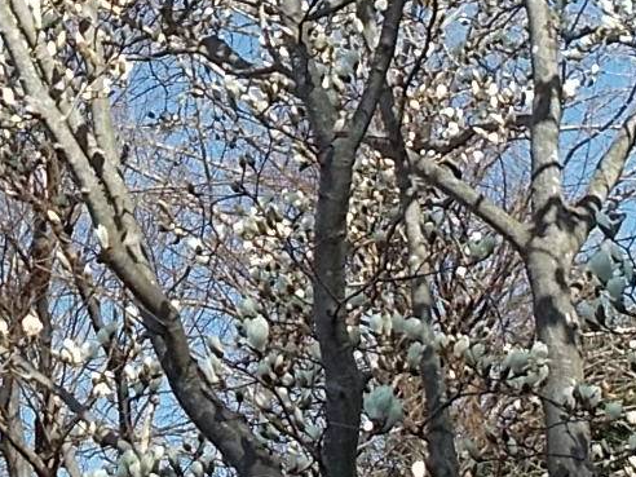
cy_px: -176
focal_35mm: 120
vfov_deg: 11.9
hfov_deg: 16.3
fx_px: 2205
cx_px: 134
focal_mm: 4.6
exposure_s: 1/125
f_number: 8
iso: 80
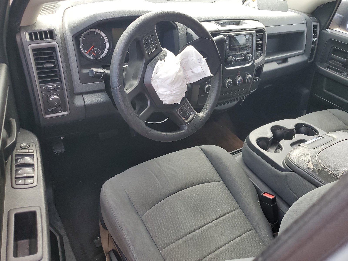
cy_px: 130
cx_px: 174
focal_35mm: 26
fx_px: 261
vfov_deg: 53.1
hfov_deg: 67.3
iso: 60
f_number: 1.5
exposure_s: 1/120
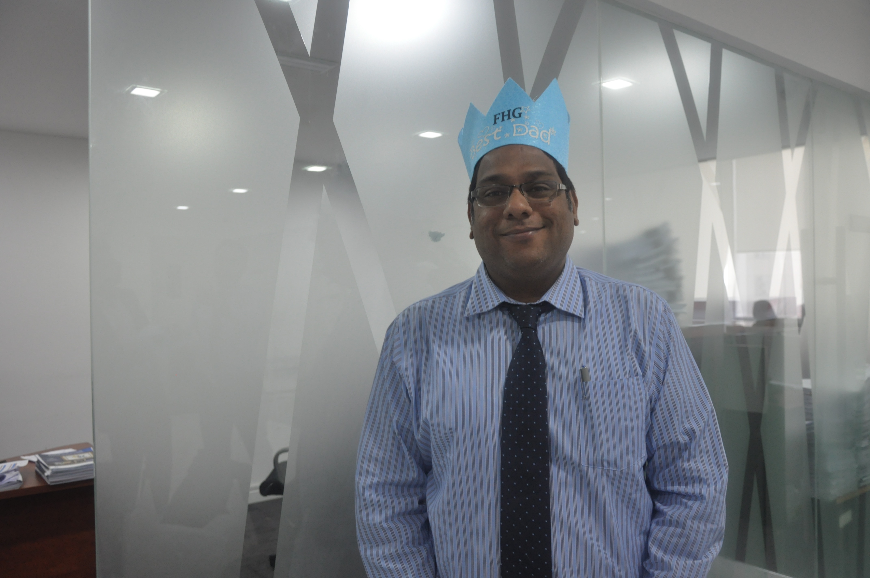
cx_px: 435
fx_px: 760
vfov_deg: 41.6
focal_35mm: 32
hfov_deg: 59.6
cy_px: 289
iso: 800
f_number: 3.8
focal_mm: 21
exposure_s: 1/50
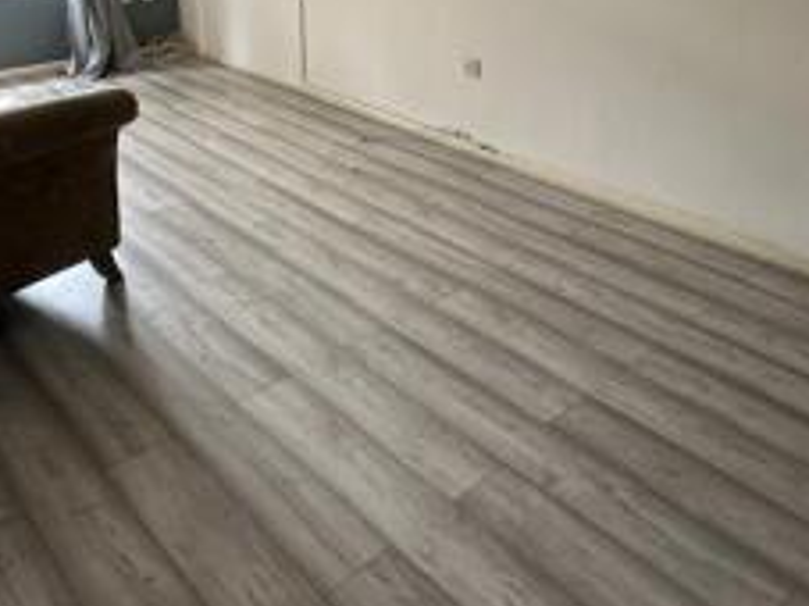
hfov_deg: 51.3
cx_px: 380
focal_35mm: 36
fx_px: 841
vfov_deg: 36.1
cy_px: 16
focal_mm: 2.22
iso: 200
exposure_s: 1/99
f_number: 2.2
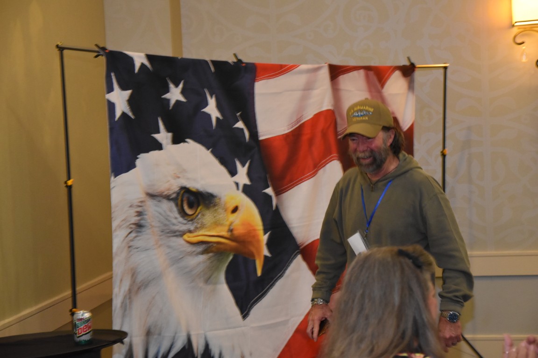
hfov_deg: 21.9
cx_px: 269
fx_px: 1390
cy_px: 179
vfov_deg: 14.7
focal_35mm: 93
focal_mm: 62
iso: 2500
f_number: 5.3
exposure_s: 1/60
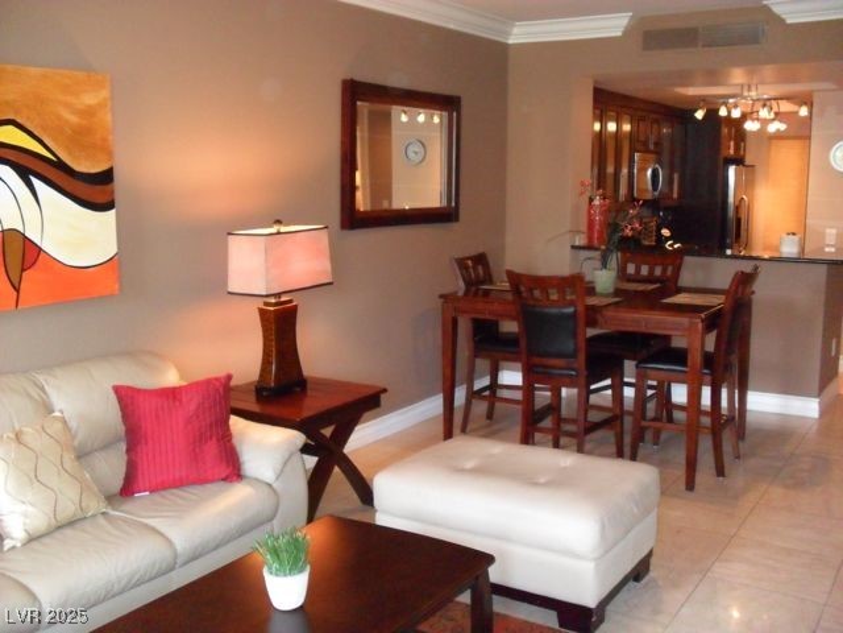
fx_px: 852
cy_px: 316
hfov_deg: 52.6
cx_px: 422
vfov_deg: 40.7
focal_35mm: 35
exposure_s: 1/45
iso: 480
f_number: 3
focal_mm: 6.3
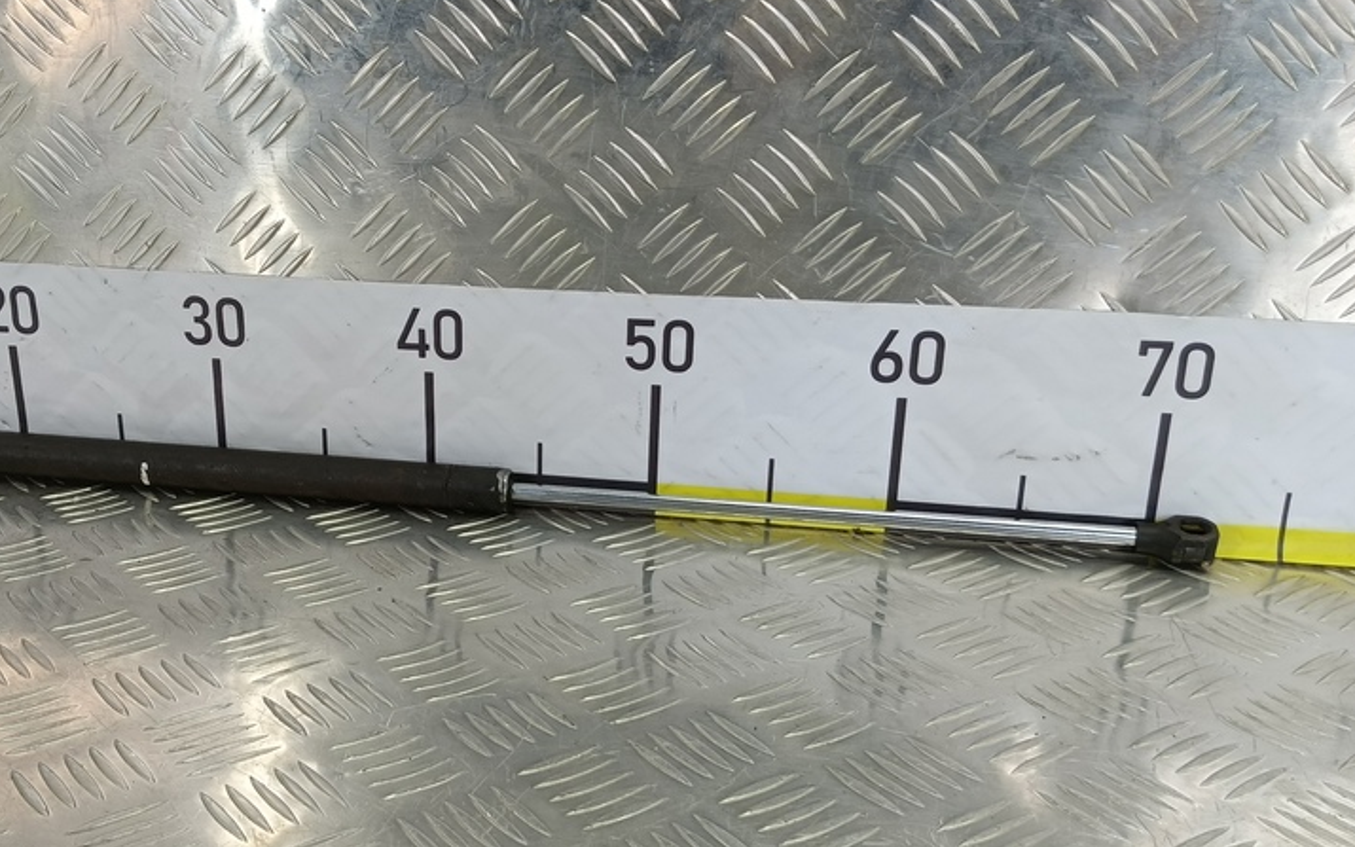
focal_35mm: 41
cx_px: 443
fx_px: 1514
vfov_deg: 31.2
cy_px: 464
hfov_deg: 47.4
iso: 99
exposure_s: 1/50
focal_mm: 4.11
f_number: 1.6
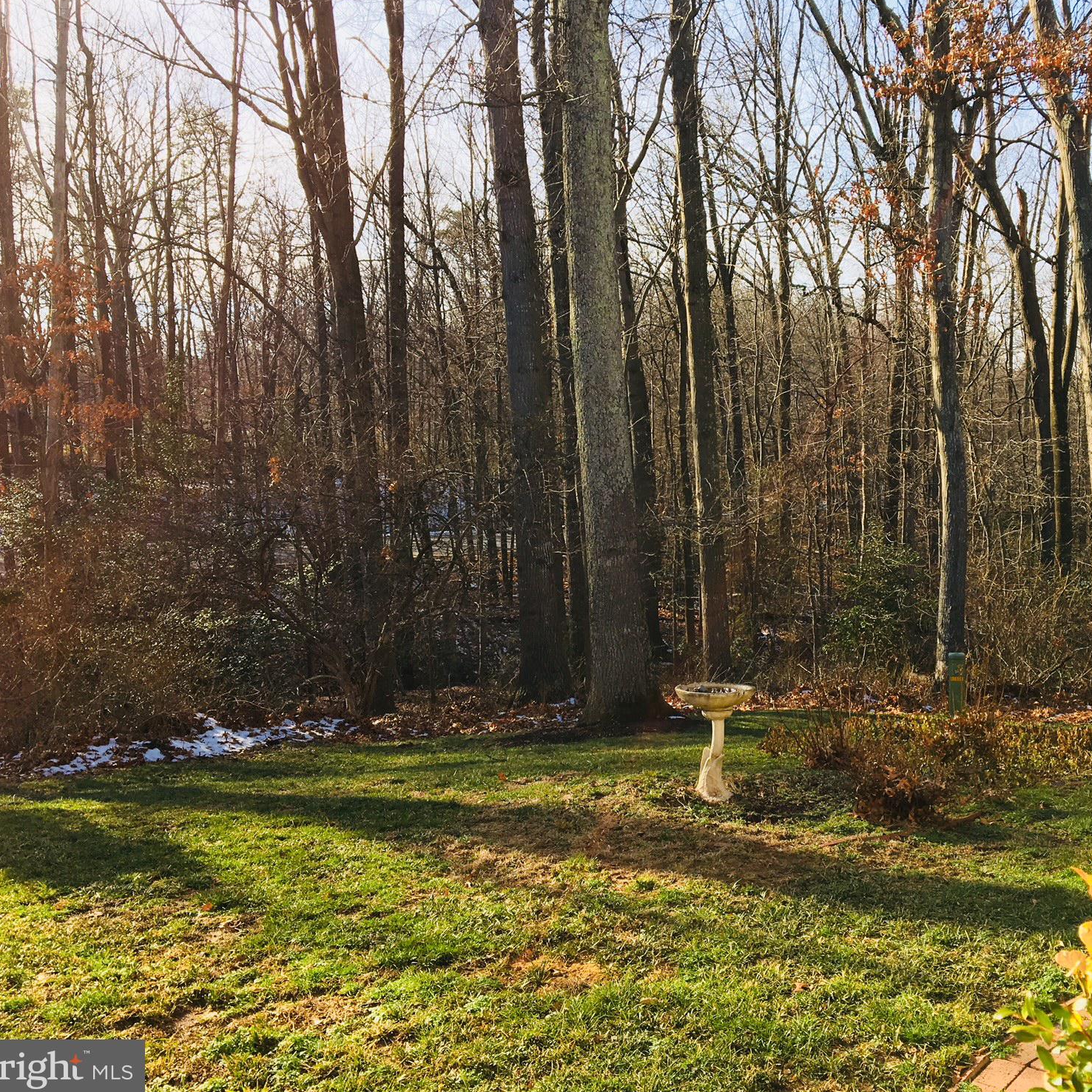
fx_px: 1249
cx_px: 709
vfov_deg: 47.2
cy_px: 540
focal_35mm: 35
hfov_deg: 46.6
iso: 25
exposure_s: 1/499
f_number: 2.2
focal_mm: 4.15
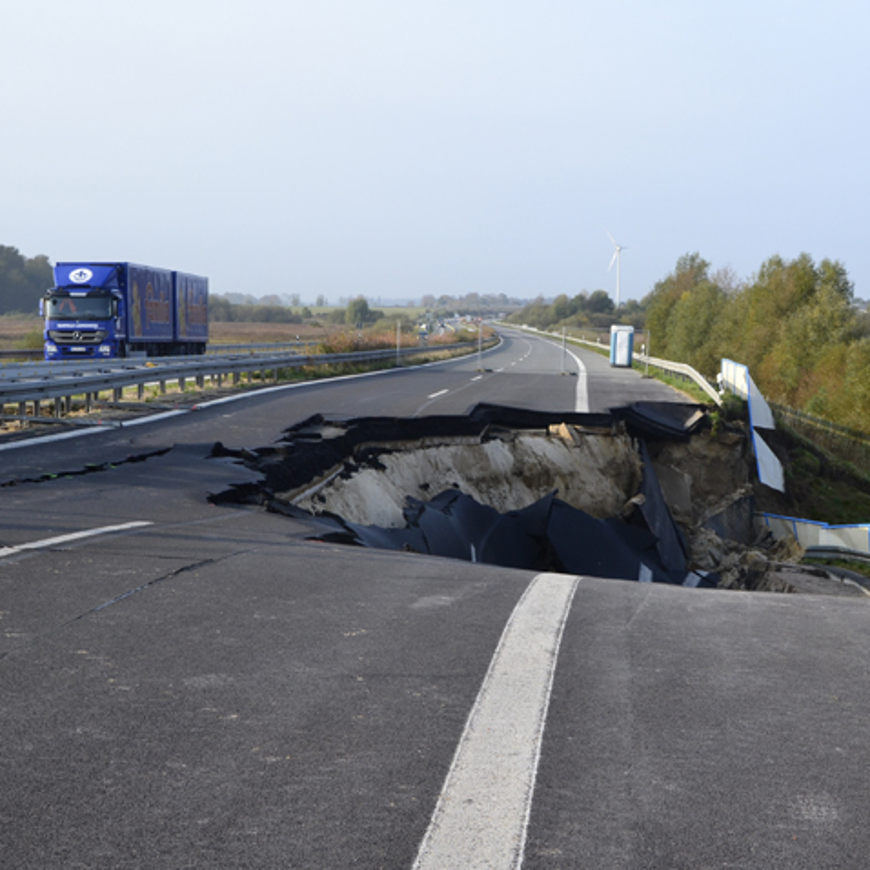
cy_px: 430
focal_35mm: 68
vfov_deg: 25.4
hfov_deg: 25.3
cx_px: 526
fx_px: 1934
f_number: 10
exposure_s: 1/250
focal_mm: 34
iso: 400
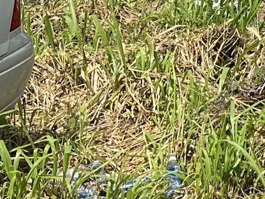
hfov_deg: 10.7
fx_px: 1287
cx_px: 542
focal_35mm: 168
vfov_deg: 8.3
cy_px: -218
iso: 50
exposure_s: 1/8000
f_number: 1.5
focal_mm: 5.7
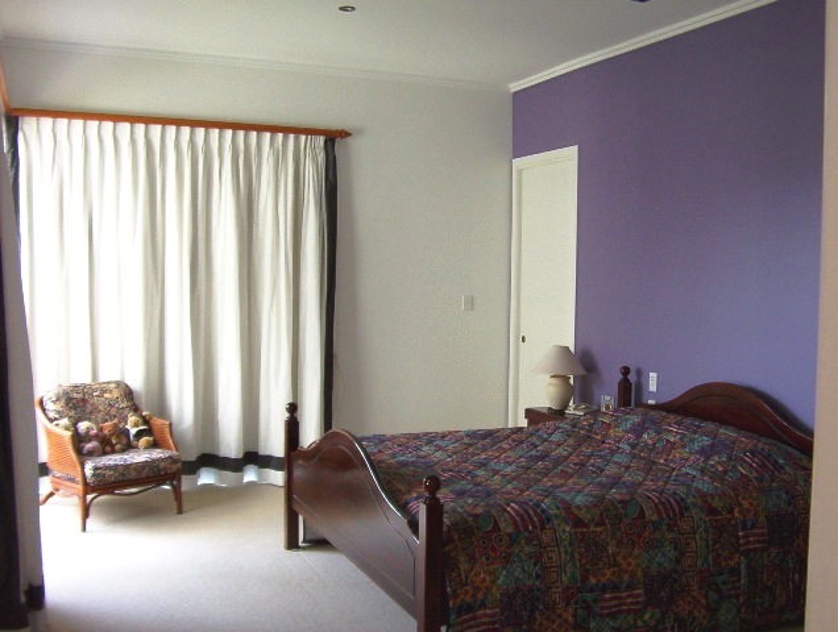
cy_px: 316
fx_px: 873
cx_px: 419
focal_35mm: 36
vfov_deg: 39.8
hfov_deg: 51.3
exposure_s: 1/80.1
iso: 100
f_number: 2.76
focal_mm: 5.54
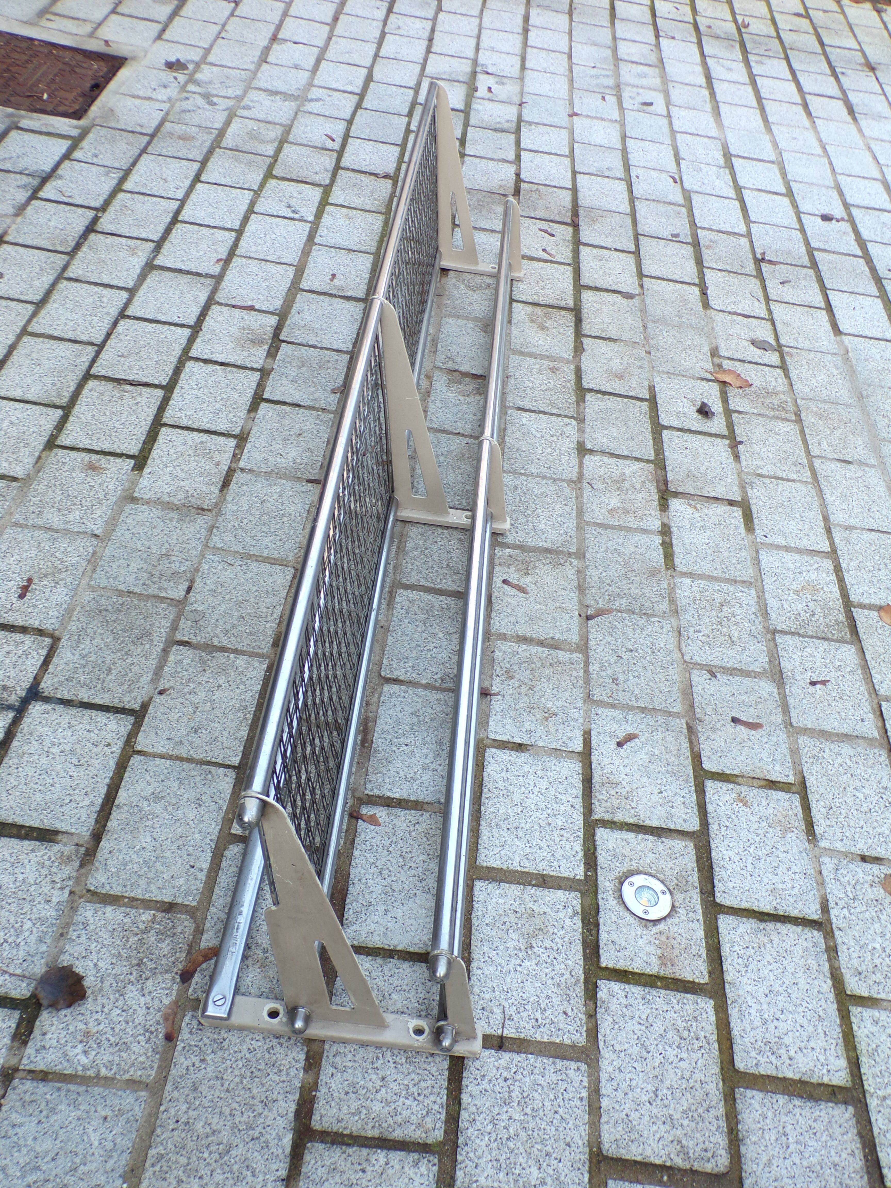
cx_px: 446
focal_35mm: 32
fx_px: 1098
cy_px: 594
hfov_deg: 44.2
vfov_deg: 56.8
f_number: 3.2
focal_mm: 5.8
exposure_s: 1/34
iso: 80
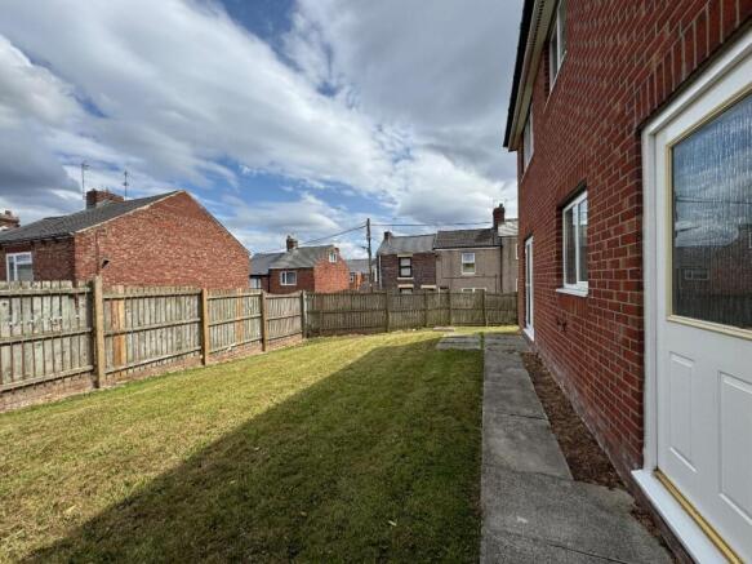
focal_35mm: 14
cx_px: 376
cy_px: 282
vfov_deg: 85.7
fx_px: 304
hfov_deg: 102.1
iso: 50
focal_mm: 2.22
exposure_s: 1/2770
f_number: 2.2
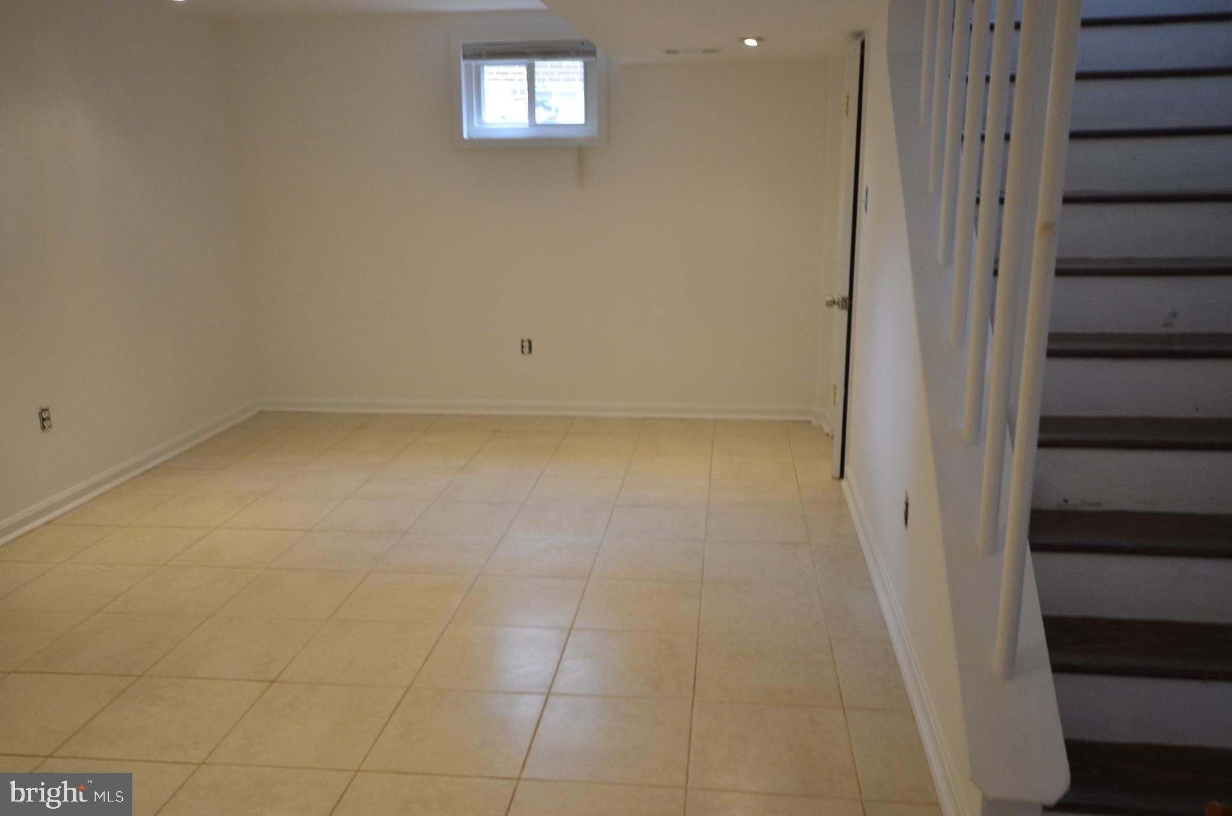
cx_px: 616
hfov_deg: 62.0
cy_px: 408
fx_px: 1024
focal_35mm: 30
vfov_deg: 43.4
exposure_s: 1/30
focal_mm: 20
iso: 900
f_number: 5.6
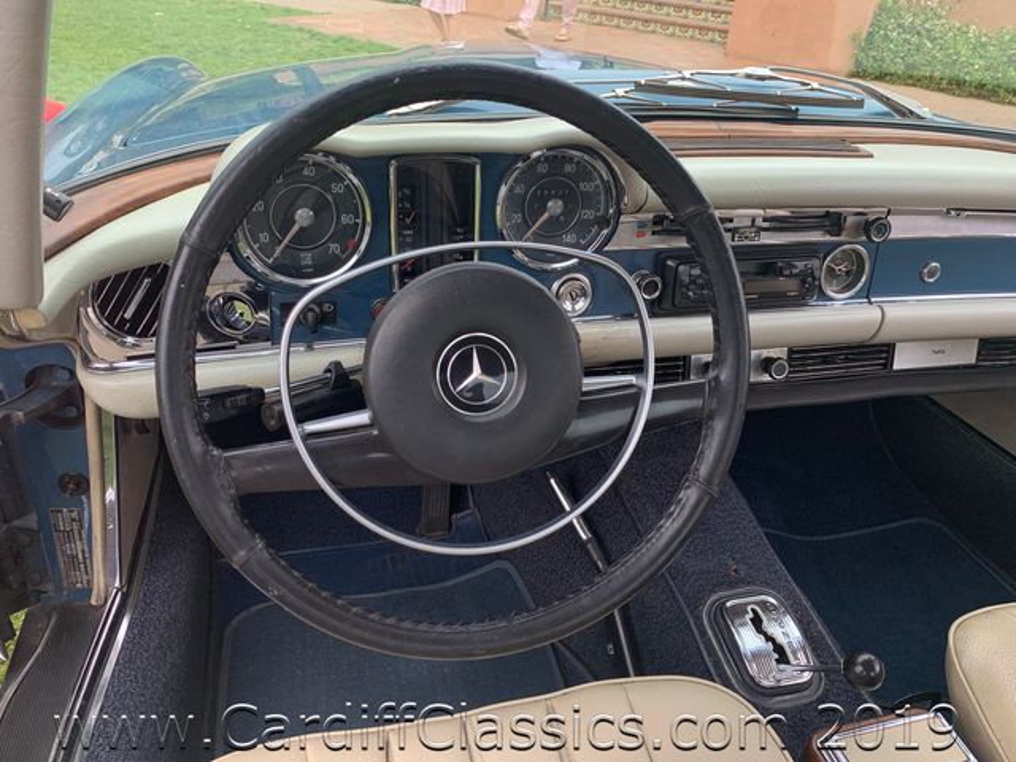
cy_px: 381
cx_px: 508
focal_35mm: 26
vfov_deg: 53.1
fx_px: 763
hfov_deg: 67.3
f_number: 1.8
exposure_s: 1/727
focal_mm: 4.25
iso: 25
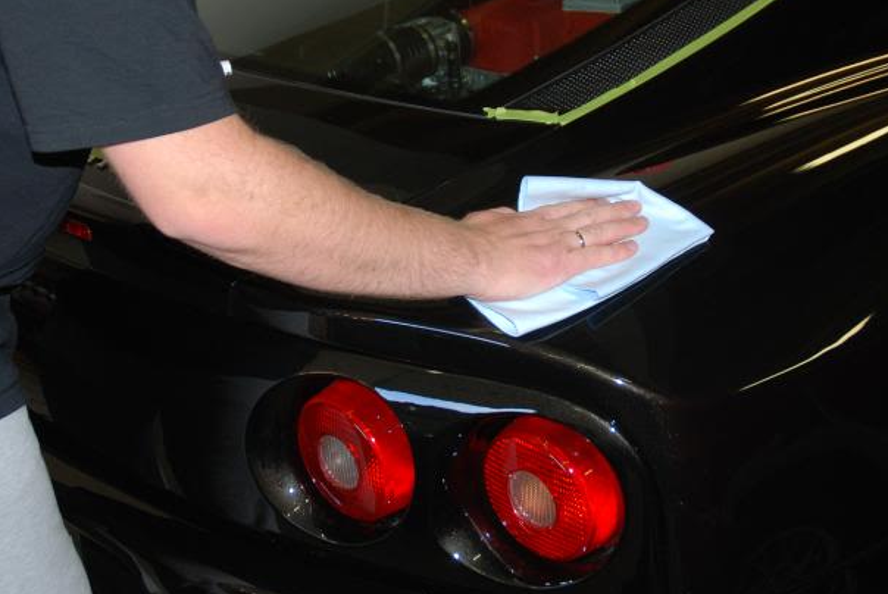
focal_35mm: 61
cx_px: 422
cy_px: 208
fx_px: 1506
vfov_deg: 22.2
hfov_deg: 32.8
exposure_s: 1/60
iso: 200
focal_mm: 24
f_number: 3.8
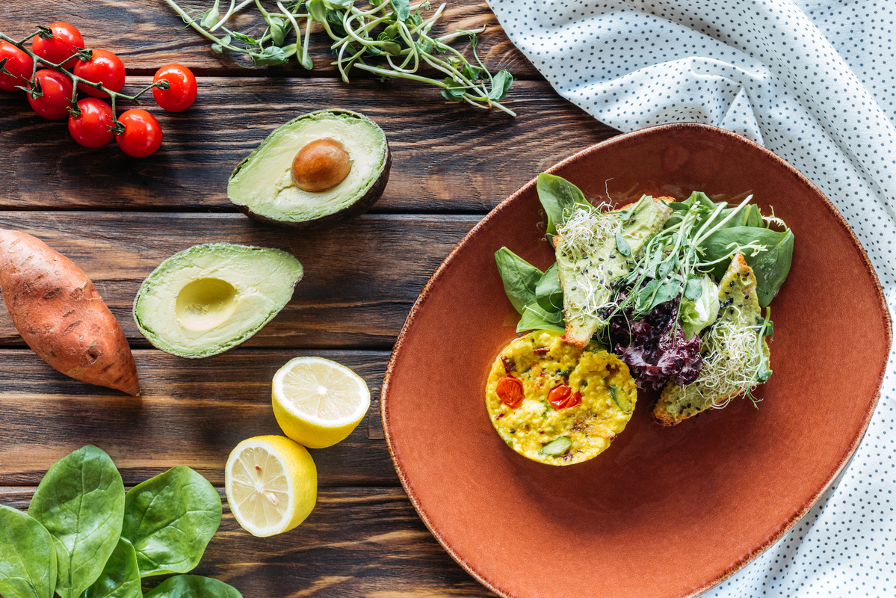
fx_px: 1245
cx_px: 448
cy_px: 299
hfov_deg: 39.6
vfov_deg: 27.0
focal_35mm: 50
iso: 800
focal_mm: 50
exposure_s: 1/40
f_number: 7.1
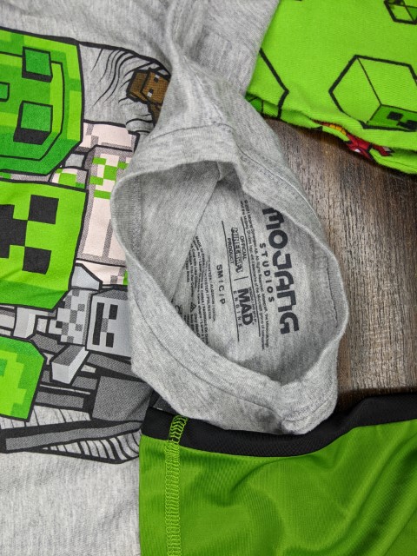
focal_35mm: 27
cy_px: 278
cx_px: 208
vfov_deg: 65.3
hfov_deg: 51.4
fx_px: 434
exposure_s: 1/120
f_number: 1.8
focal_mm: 4.44
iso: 57
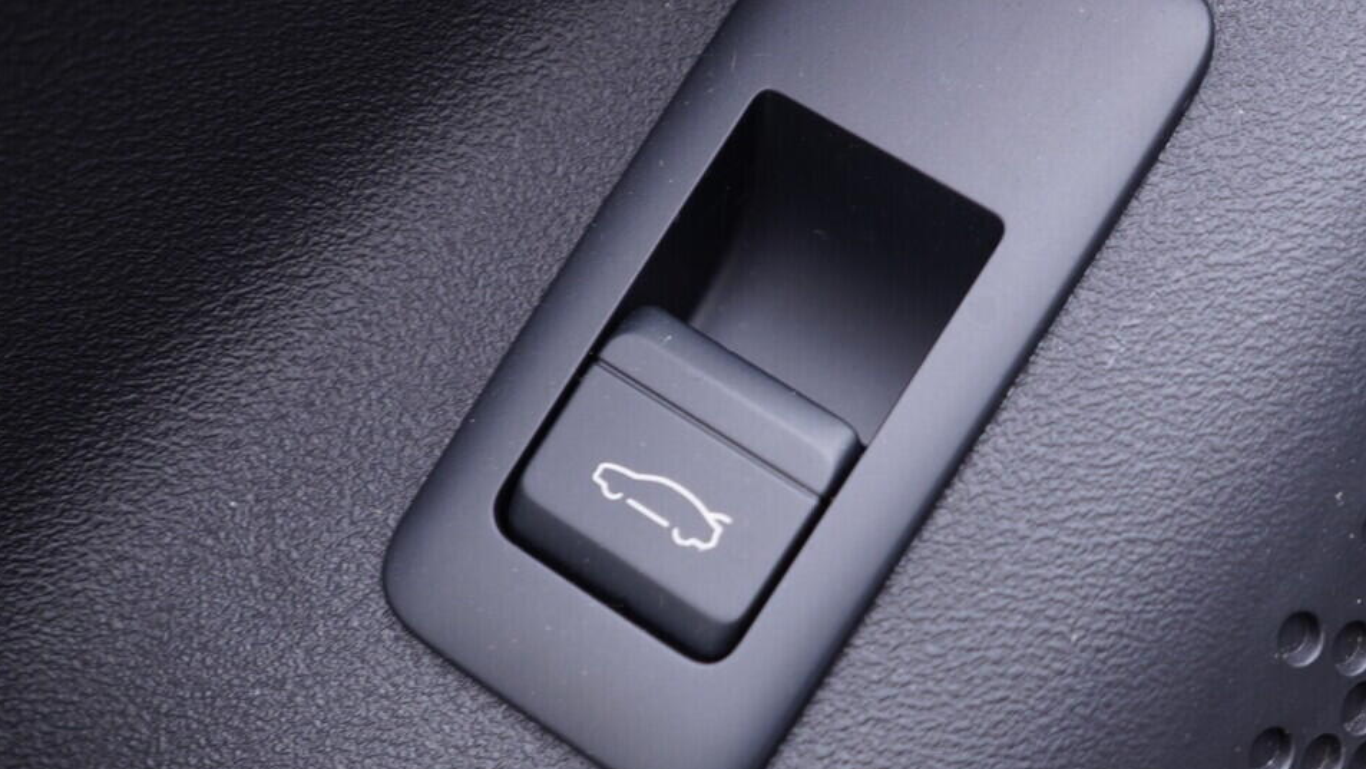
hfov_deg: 36.6
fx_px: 2065
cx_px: 727
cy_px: 458
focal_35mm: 57
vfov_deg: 21.1
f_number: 2.8
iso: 250
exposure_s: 1/40
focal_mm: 24
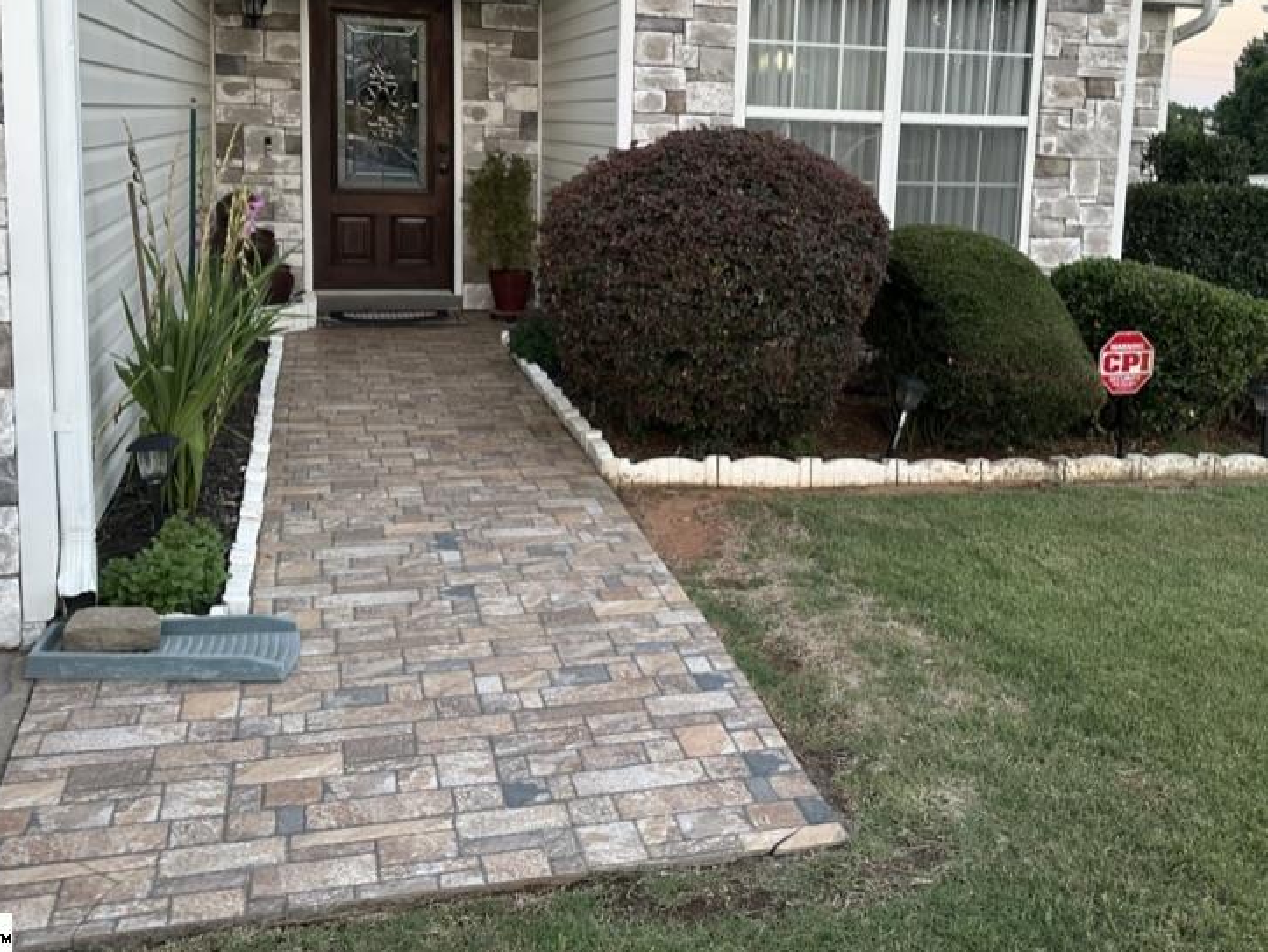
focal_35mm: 34
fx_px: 1246
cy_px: 292
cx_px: 749
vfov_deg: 41.1
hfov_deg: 53.6
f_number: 1.78
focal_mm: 6.86
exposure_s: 1/121
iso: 160
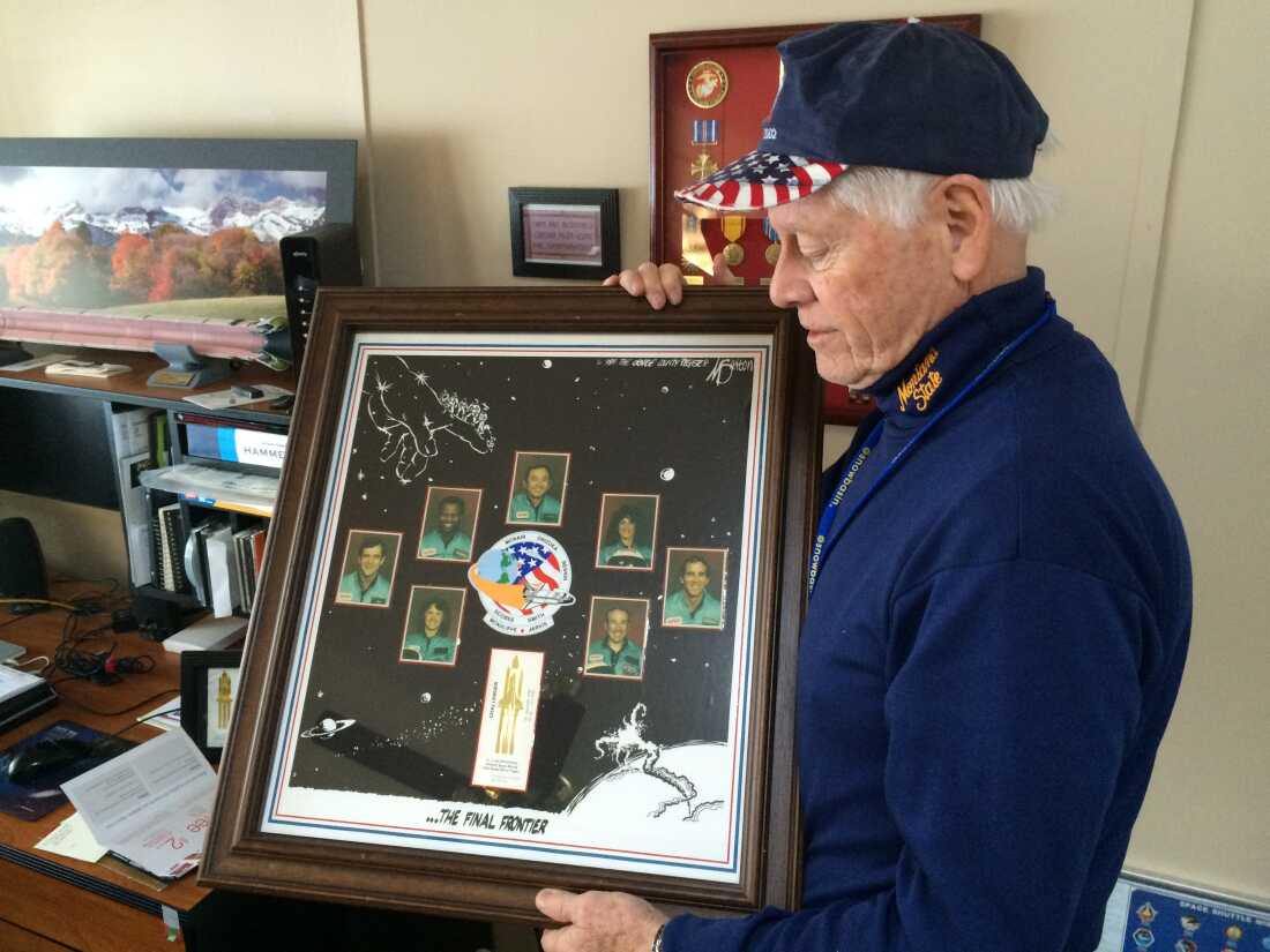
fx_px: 1064
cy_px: 476
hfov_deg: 61.7
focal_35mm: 29
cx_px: 635
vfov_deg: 48.2
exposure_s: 1/30
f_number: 2.2
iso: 200
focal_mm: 4.15
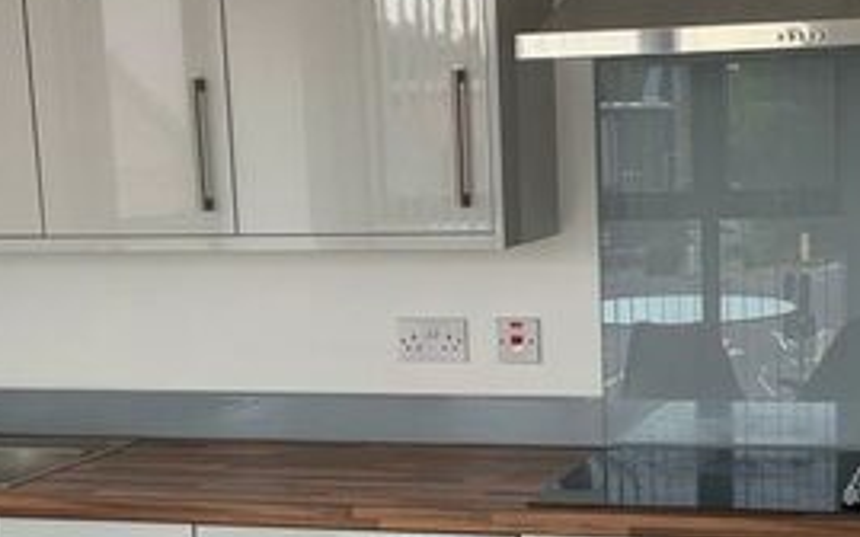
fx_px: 1875
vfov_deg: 16.2
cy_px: 433
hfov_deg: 25.8
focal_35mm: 80
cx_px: 534
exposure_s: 1/122
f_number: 1.8
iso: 25
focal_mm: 3
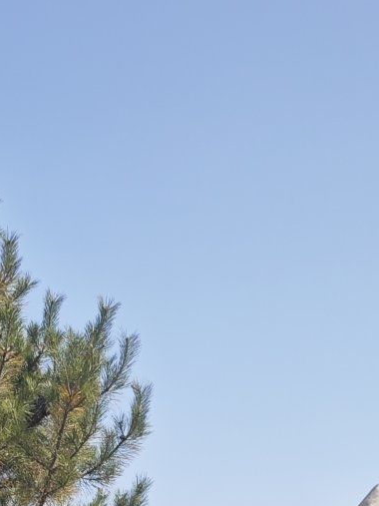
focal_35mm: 124
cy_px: 785
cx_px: 189
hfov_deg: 11.9
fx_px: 1811
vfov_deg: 14.7
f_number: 1.9
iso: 50
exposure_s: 1/1429
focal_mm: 8.7
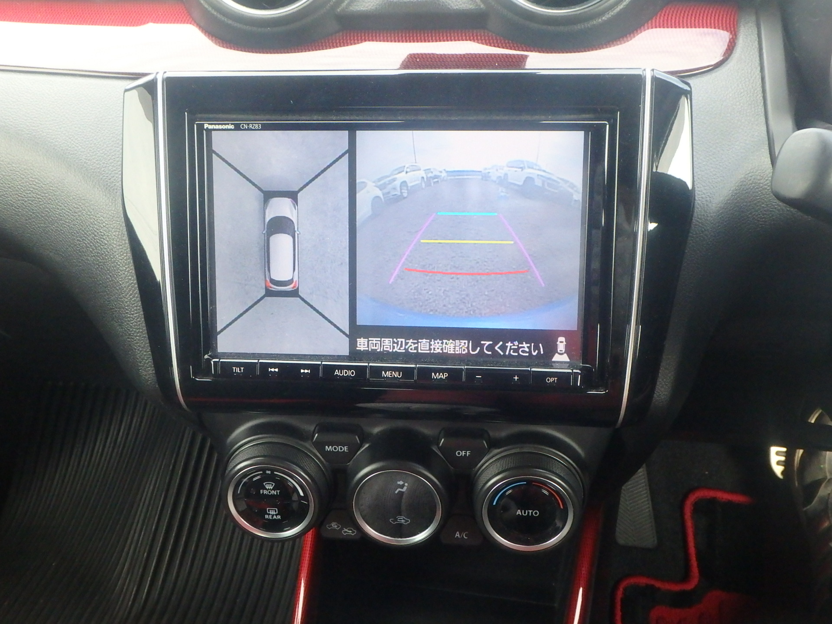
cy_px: 312
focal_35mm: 31
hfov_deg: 58.4
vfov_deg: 45.4
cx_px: 416
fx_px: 745
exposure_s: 1/160
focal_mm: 5.6
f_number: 4.7
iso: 1000
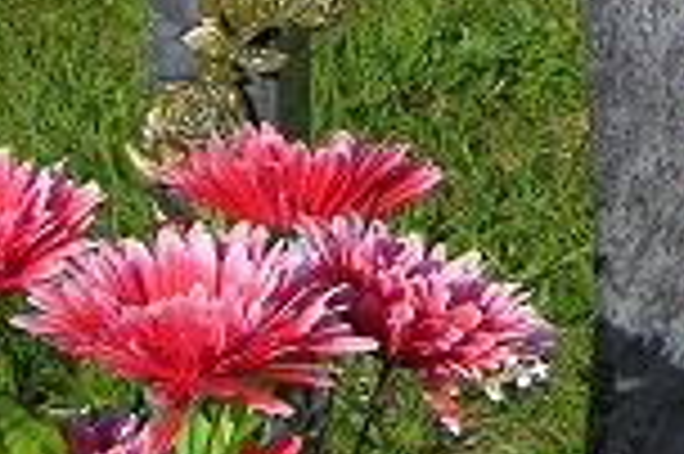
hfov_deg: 5.3
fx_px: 7250
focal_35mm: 382
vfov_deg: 3.6
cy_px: 225
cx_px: 1107
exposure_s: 1/400
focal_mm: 15.5
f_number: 5.6
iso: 64
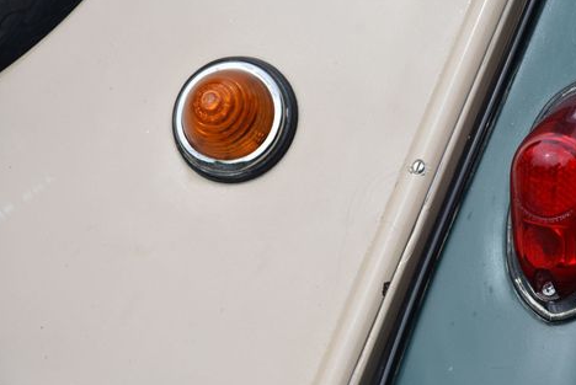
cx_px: 385
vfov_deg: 6.7
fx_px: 3283
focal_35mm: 205
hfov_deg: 10.0
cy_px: 160
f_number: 8
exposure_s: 1/500
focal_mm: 100
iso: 110
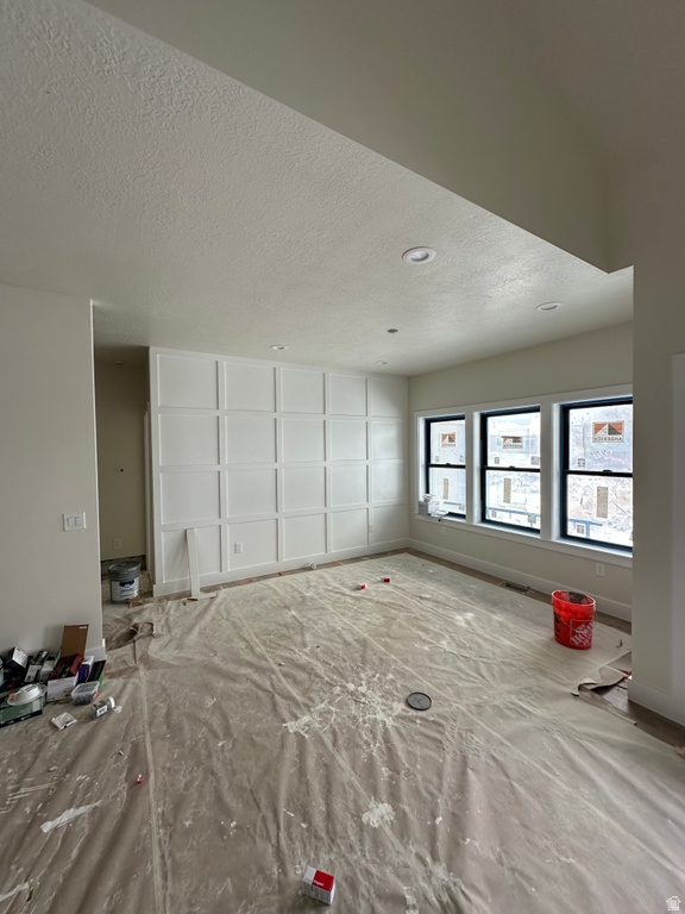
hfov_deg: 85.7
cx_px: 342
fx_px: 369
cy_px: 457
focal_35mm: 14
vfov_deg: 102.1
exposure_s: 1/99
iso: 64
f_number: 2.2
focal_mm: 2.22
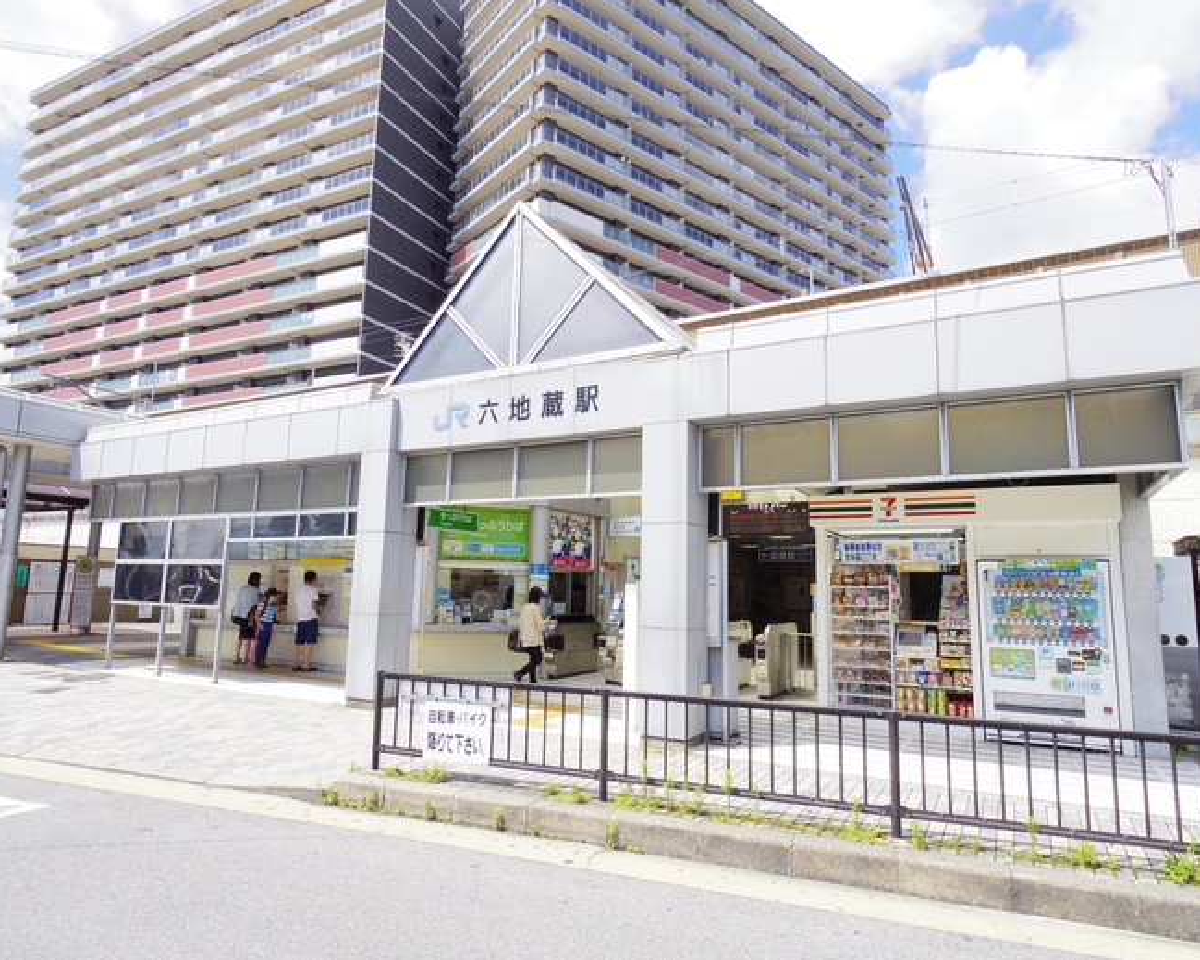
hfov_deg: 80.3
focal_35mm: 20
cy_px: 482
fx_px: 710
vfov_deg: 68.1
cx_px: 629
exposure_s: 1/500
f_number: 4.5
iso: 200
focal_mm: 4.2
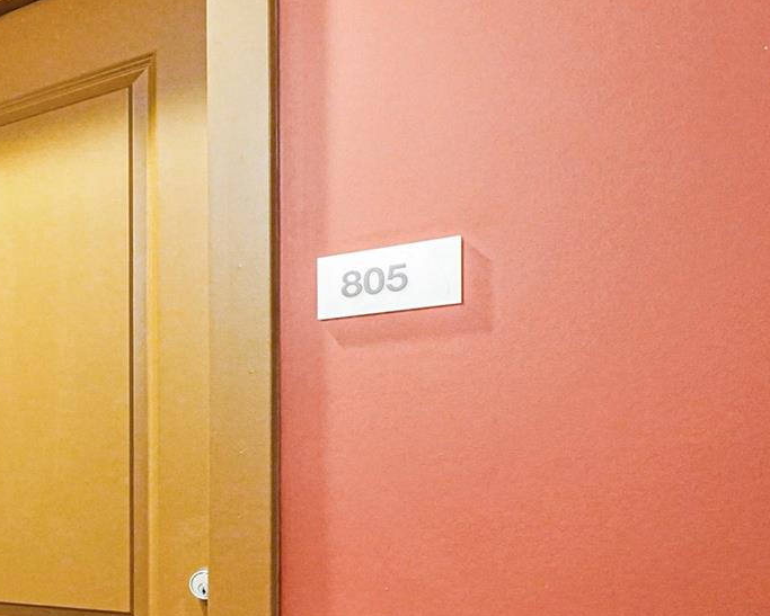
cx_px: -231
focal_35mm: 45
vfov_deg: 32.5
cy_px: 494
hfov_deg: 31.6
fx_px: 1026
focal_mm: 16
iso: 12800
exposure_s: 1/30
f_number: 7.1
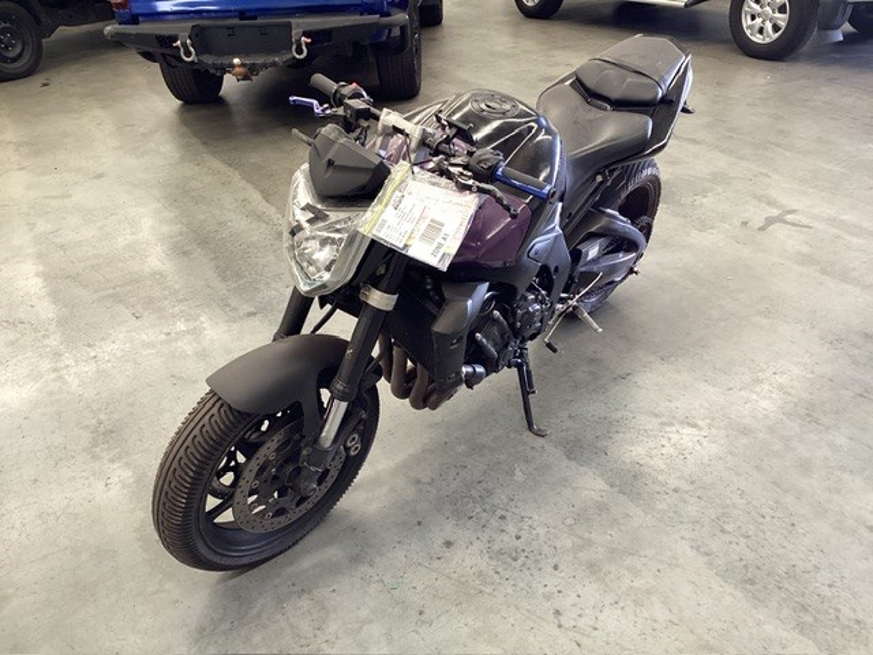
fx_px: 782
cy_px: 328
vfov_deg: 45.4
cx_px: 436
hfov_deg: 58.4
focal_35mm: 31
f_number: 2.4
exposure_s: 1/60
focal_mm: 3.3
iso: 100
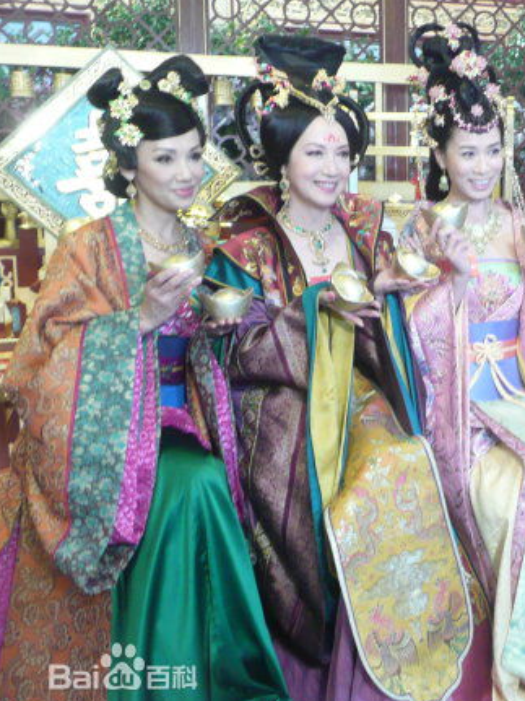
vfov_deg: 39.6
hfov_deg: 28.0
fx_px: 971
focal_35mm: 48
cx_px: 554
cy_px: 311
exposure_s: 1/13
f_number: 3.4
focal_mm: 4.9
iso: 200
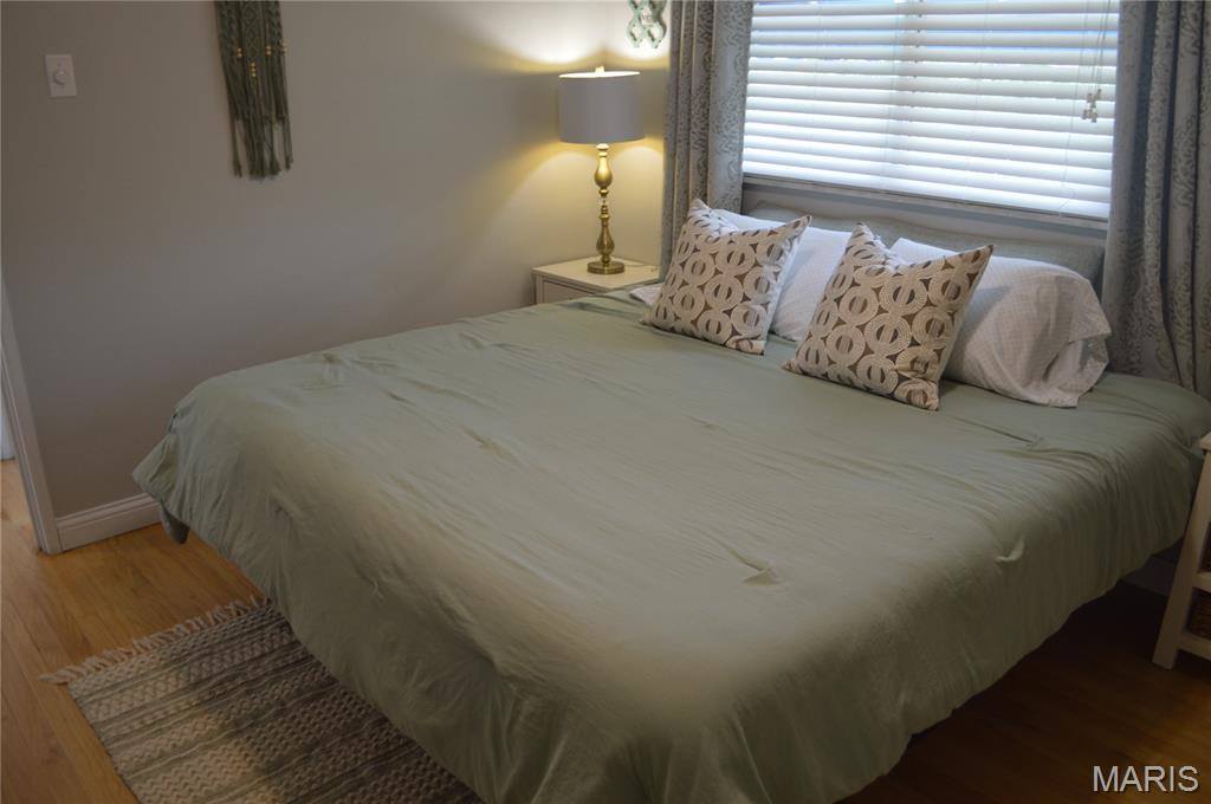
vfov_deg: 47.8
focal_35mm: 27
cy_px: 402
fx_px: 907
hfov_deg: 67.4
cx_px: 606
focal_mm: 18
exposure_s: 1/50
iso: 400
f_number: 3.5
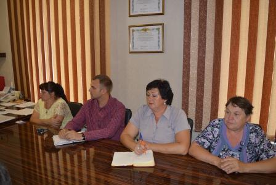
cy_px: 92
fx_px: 230
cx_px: 138
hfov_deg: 61.9
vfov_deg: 43.6
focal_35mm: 30
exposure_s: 1/30
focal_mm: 20
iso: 200
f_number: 3.5
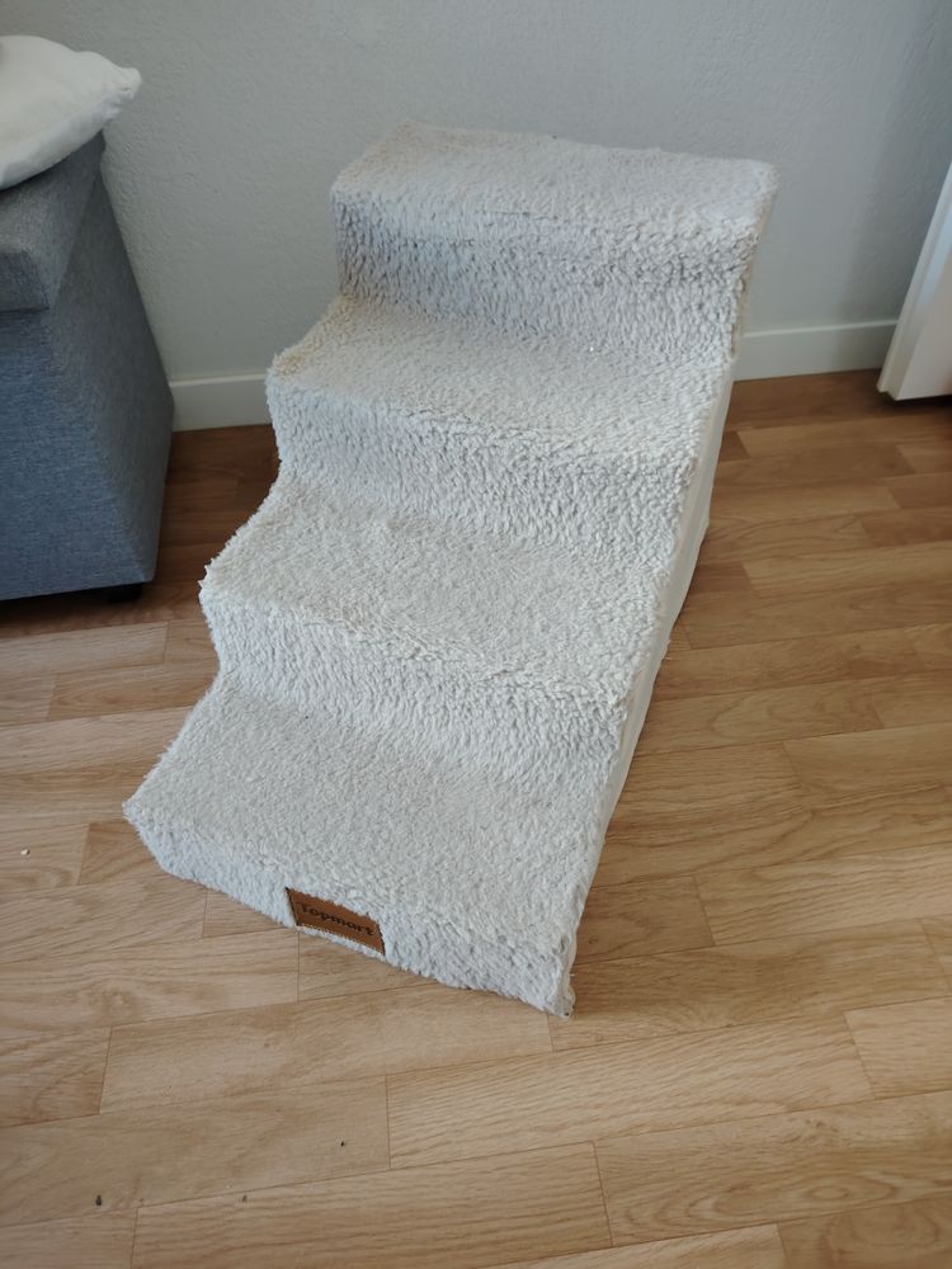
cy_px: 634
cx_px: 476
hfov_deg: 56.8
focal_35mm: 24
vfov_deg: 71.6
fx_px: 880
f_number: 1.75
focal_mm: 5.25
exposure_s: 1/50
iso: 1669
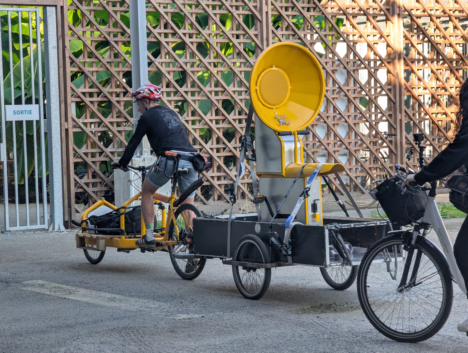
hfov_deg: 17.9
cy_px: 181
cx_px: 242
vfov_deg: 13.5
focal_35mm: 110
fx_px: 1489
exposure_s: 1/296
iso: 128
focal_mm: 19
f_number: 3.5
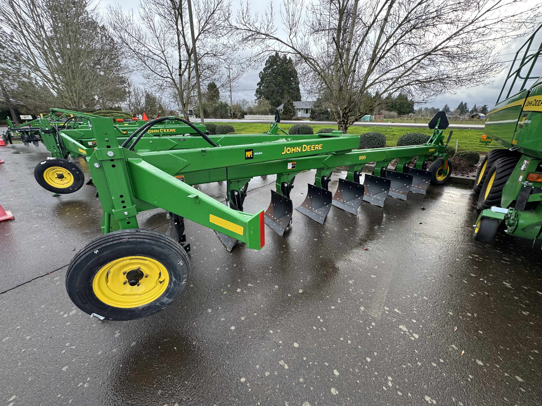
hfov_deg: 102.1
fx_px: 219
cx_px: 271
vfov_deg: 85.7
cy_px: 203
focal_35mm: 14
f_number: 2.2
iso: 80
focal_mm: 2.22
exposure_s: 1/99
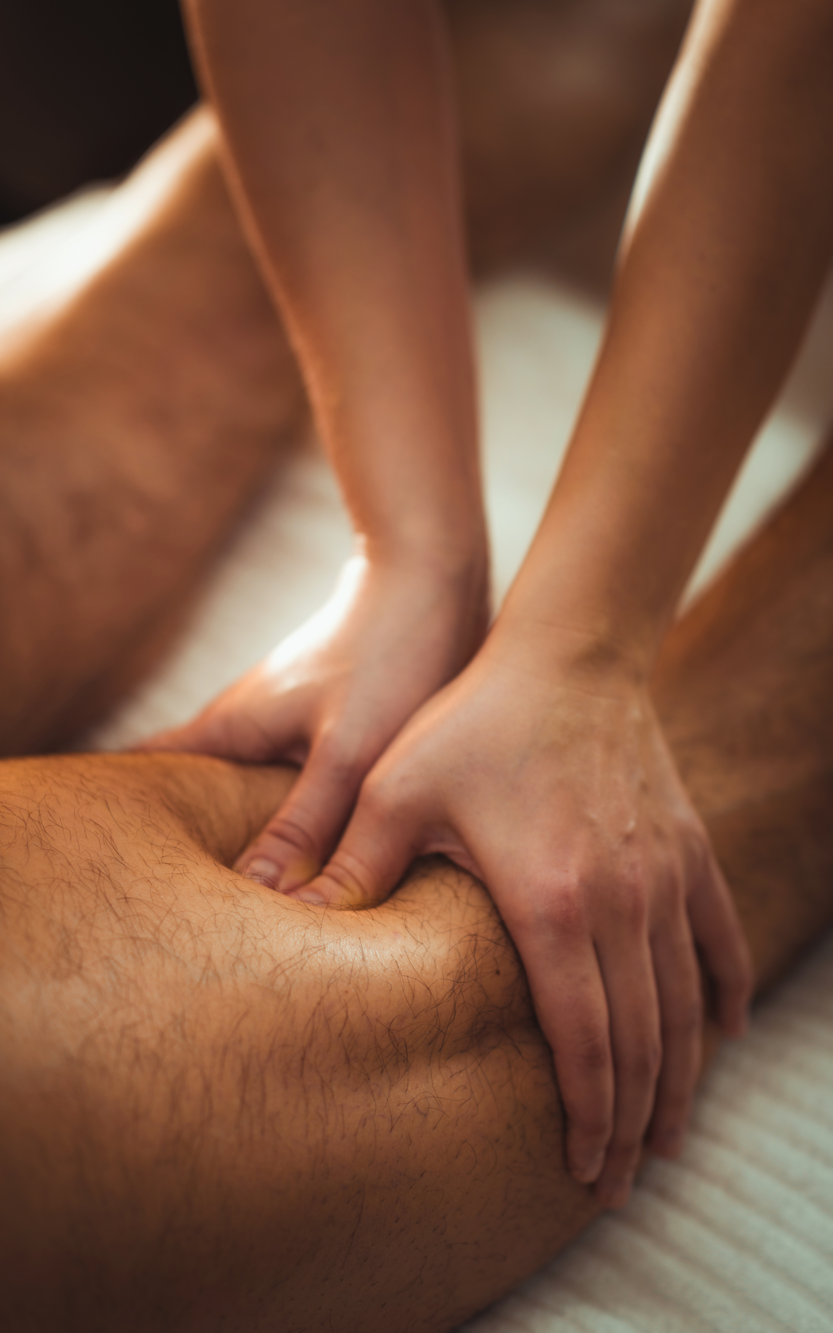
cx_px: 397
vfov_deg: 23.8
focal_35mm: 87
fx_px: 3160
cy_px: 666
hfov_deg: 15.0
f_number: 2.2
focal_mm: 85
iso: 100
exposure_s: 1/160
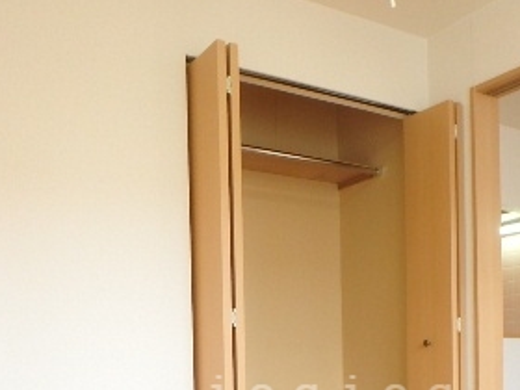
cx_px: 334
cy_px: 397
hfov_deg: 39.3
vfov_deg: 28.3
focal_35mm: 48
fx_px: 721
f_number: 3.5
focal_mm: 3.7
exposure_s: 1/30
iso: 200
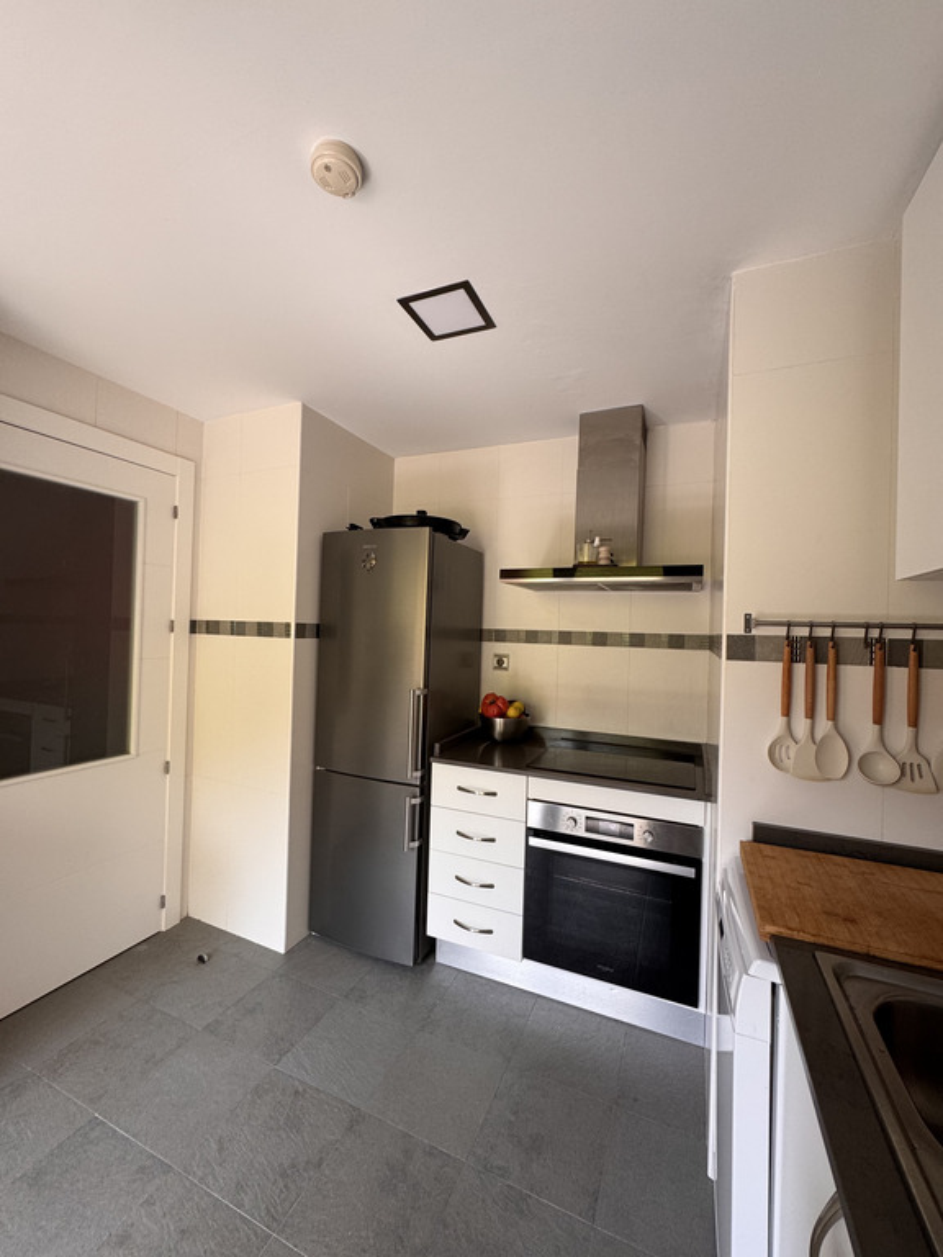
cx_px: 472
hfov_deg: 85.7
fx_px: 509
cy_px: 628
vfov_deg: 102.1
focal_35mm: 14
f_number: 2.2
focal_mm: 2.22
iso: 125
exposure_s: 1/99
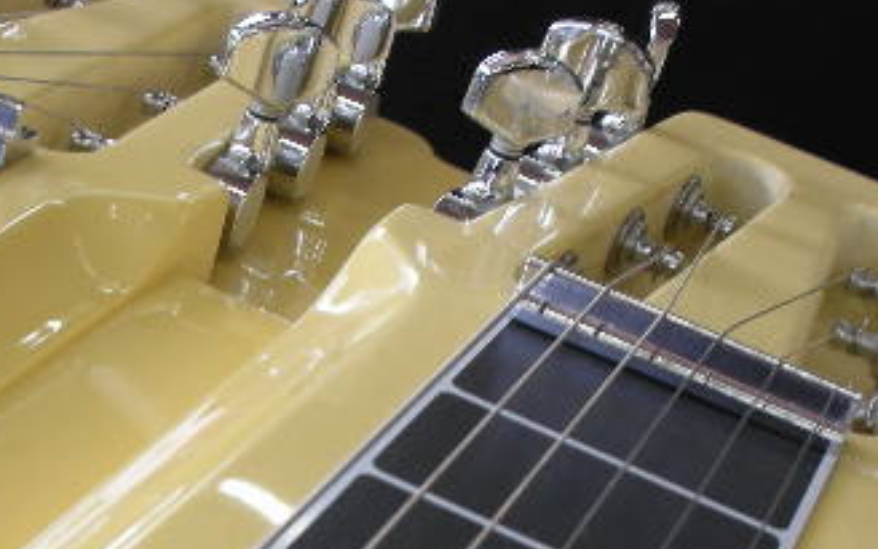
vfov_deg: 13.6
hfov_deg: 21.7
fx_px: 2273
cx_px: 220
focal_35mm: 95
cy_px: 525
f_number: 3.5
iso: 50
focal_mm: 7.7
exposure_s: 1/19
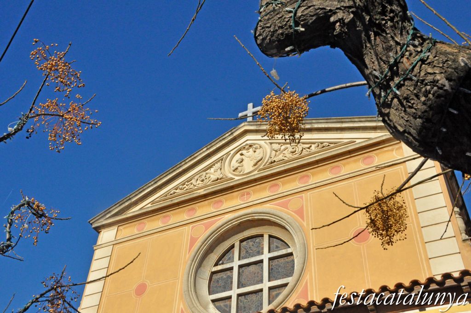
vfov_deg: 32.9
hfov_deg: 48.0
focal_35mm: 40
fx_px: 529
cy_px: 156
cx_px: 236
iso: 1600
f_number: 16
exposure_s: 1/1000
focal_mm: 27
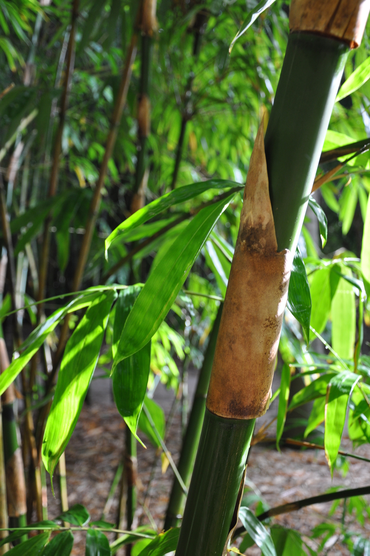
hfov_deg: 34.1
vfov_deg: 49.6
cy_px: 278
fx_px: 603
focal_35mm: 39
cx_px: 185
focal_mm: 26
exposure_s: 1/60
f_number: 4
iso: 400
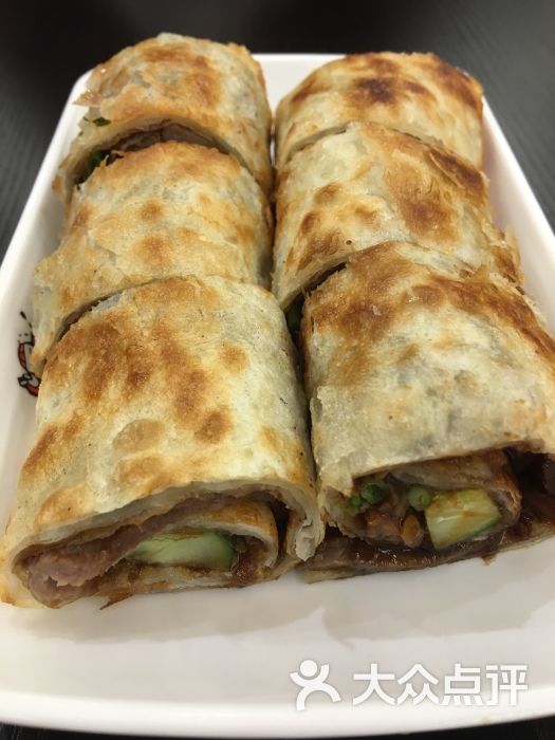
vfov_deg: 61.7
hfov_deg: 48.2
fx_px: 620
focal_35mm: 29
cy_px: 370
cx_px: 278
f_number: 2.2
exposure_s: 1/33
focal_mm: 4.15
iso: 100
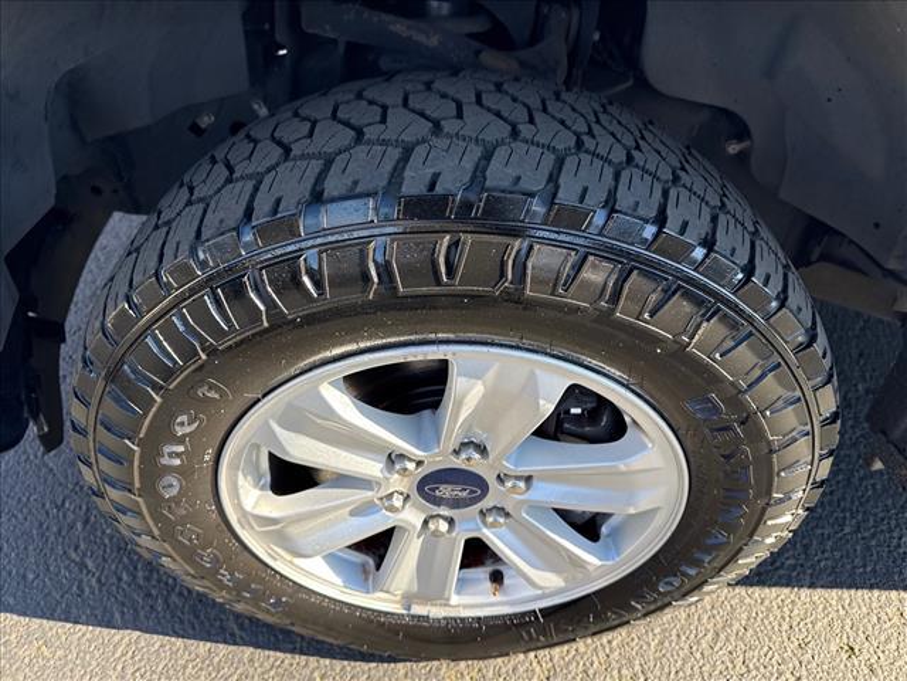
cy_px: 340
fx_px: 629
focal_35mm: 24
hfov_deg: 71.6
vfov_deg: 56.8
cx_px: 454
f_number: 1.78
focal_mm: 6.76
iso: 100
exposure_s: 1/589
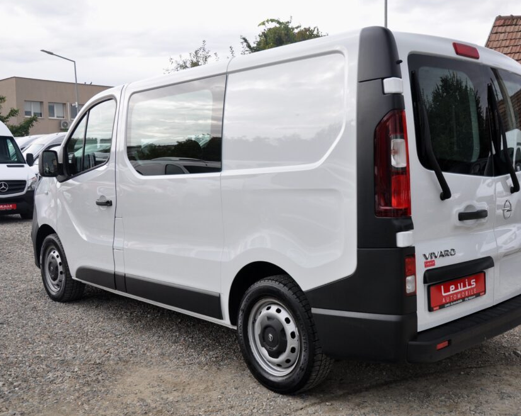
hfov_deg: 49.4
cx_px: 299
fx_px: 564
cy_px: 205
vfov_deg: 40.5
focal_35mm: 37
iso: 500
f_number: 6.3
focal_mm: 21
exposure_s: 1/160
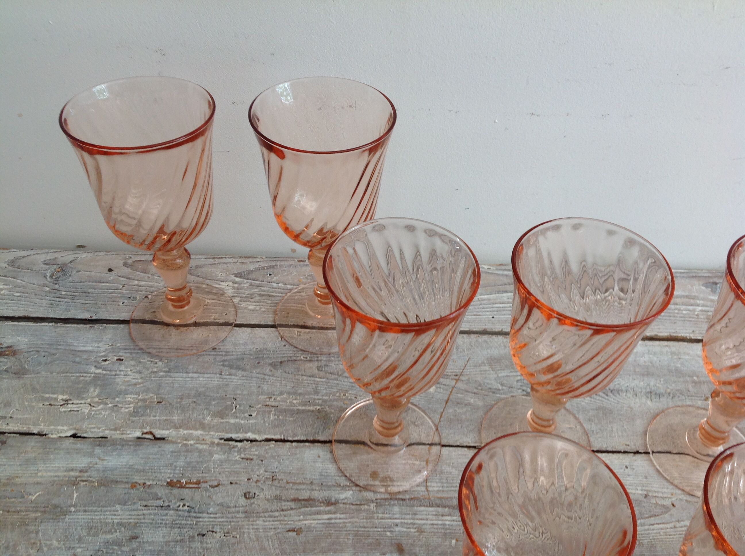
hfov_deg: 52.7
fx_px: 752
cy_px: 278
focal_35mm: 35
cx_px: 372
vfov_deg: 40.6
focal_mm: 4.28
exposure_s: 1/24
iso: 50
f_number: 2.4
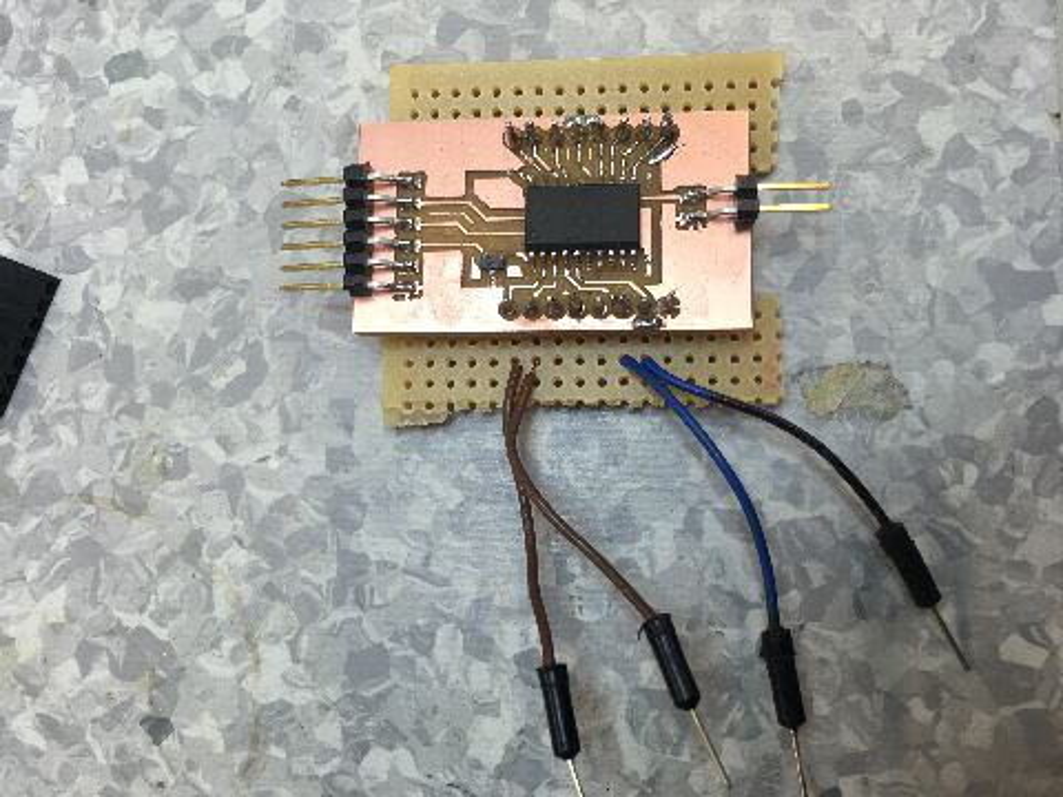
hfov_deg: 61.7
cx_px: 532
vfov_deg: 48.2
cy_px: 398
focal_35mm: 29
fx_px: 891
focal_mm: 4.15
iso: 25
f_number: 2.2
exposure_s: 1/50
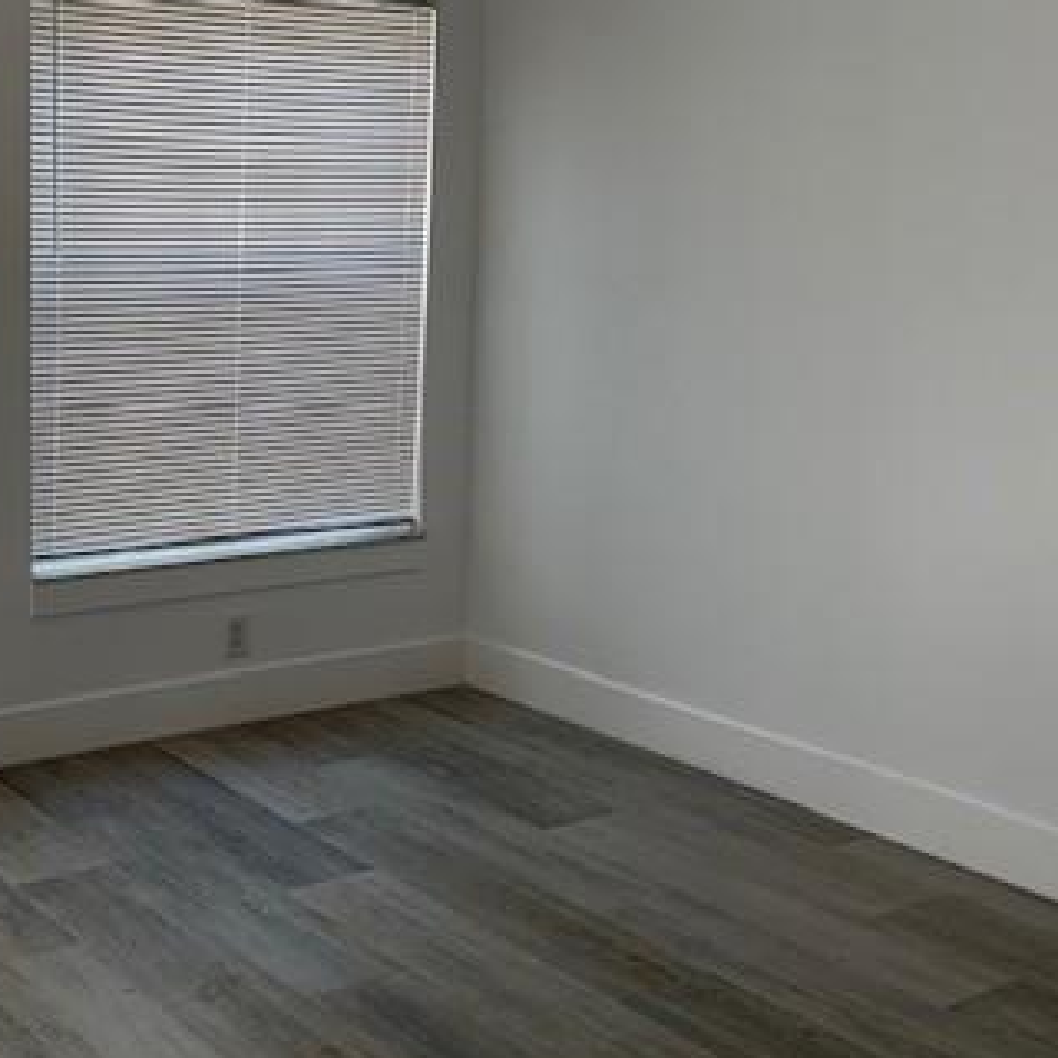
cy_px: 407
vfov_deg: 36.6
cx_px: 109
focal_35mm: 46
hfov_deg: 34.7
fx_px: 1591
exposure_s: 1/135
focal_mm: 4.25
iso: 25
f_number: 1.8
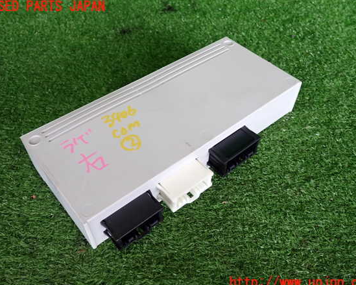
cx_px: 182
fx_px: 337
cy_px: 145
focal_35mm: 32
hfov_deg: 55.7
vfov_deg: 45.8
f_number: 2.3
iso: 200
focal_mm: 5.4
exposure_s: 1/60
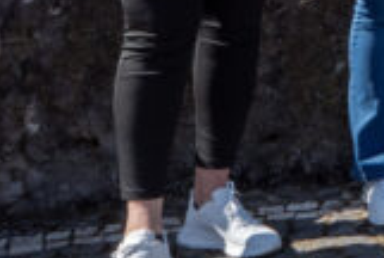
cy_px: -258
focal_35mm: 132
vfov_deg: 9.7
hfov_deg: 13.7
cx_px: 714
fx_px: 1411
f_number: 6.3
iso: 200
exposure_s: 1/500
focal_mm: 15
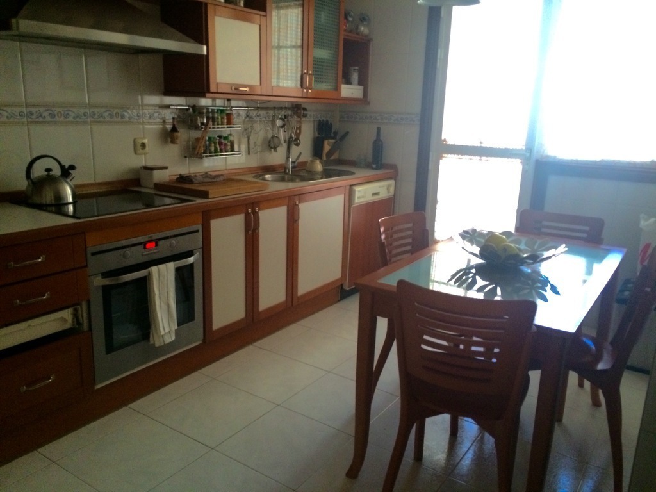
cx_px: 328
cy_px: 246
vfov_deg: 48.2
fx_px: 550
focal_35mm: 29
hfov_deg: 61.7
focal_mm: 4.15
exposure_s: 1/25
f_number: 2.2
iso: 320
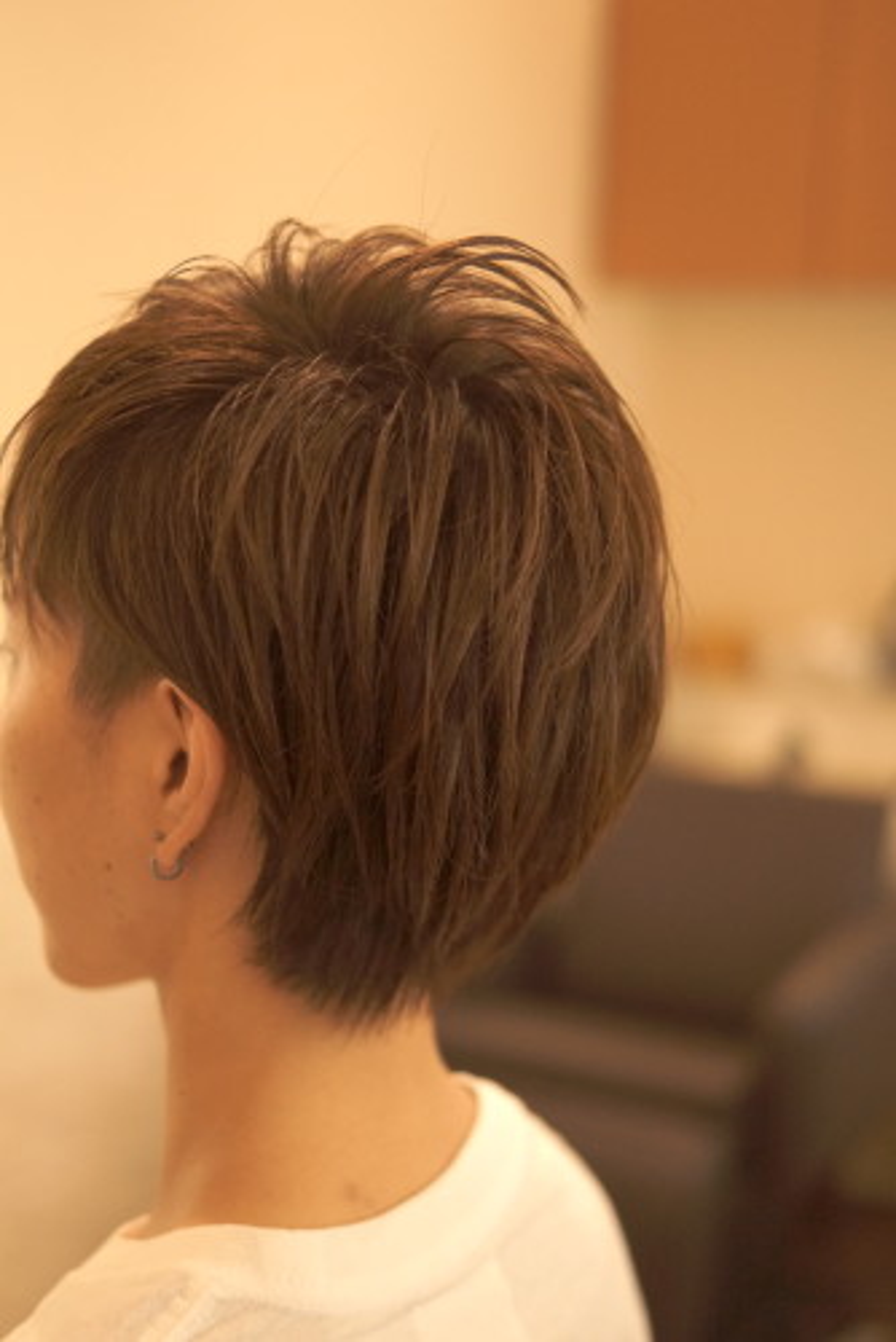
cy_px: 671
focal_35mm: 52
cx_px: 448
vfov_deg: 37.8
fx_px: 1957
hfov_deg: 25.8
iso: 800
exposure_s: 1/1250
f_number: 2
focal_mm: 35
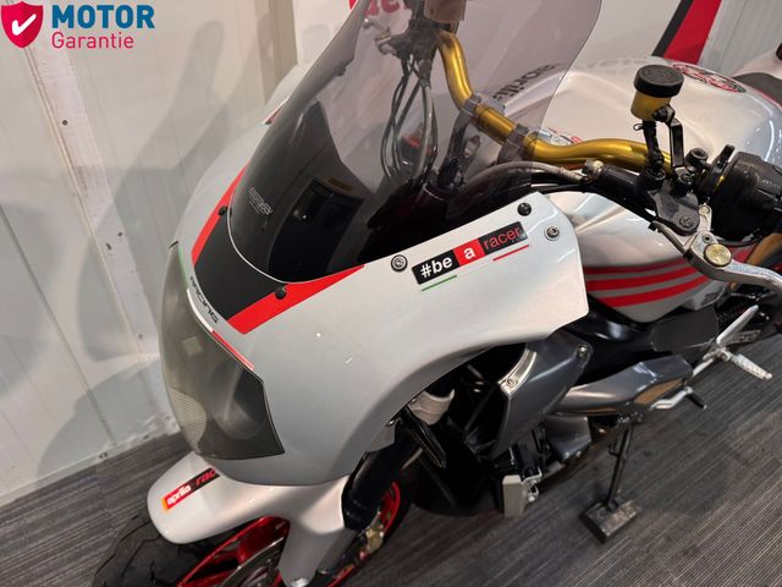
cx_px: 391
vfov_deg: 56.8
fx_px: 542
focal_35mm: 24
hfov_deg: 71.6
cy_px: 294
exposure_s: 1/50
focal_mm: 6.76
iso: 250
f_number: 1.78
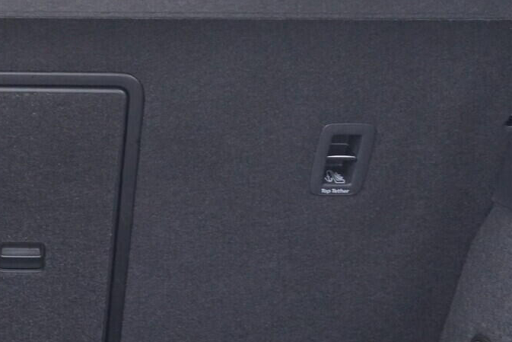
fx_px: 1095
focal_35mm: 77
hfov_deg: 25.1
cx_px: 3
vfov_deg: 17.7
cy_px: 230
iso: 2500
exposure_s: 1/40
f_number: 2.8
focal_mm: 24
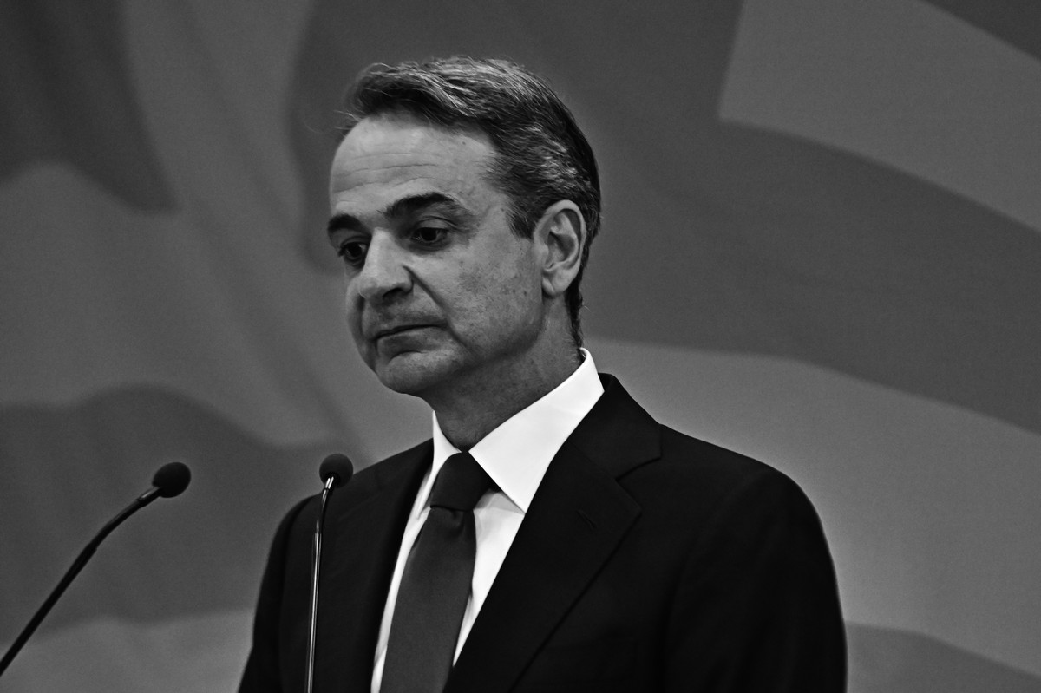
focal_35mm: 300
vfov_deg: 4.6
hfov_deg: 6.9
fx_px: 8671
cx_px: 520
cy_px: 346
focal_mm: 200
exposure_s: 1/400
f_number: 4
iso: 2500
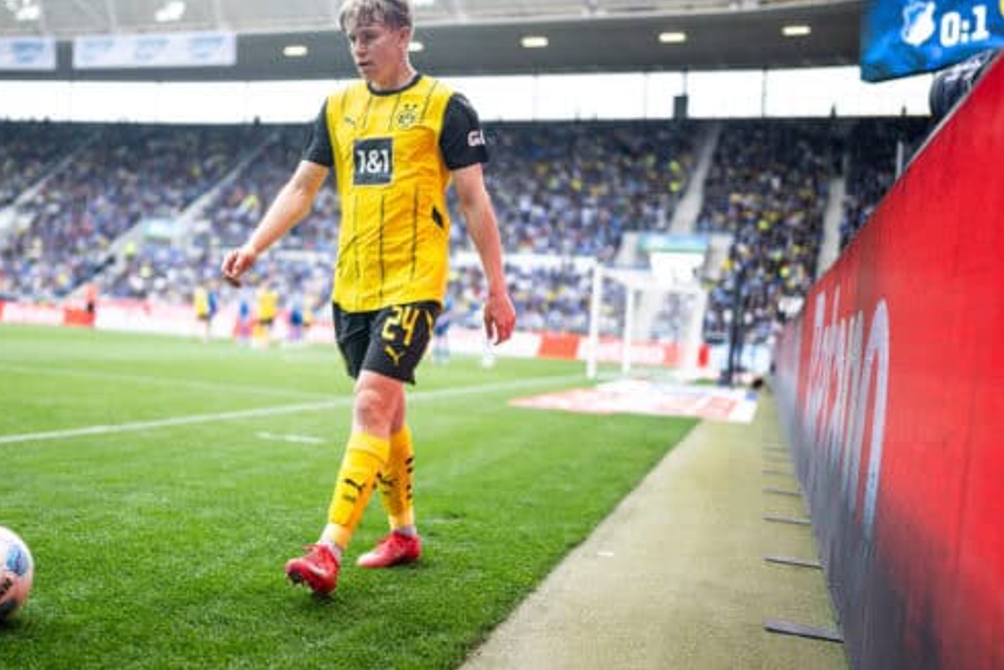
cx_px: 375
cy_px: 321
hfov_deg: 44.1
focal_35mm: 44
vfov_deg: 30.5
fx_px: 1227
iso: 360
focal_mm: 35
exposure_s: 1/1600
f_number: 1.2
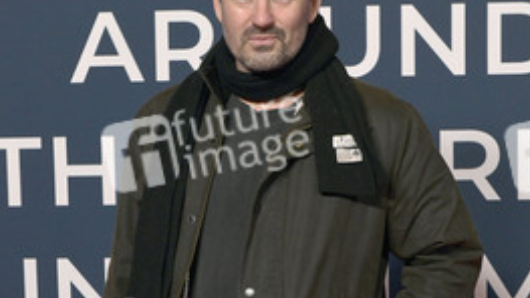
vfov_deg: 11.5
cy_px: 246
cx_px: 264
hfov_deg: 20.4
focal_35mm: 105
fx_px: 1476
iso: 1600
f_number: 10
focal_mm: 66
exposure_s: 1/200
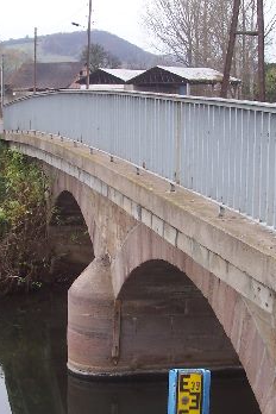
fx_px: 816
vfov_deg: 28.4
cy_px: 251
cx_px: 132
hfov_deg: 19.2
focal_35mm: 71
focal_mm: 7
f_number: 3
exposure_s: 1/180
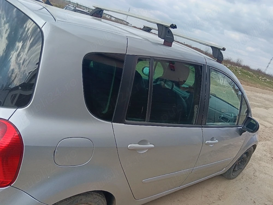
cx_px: 136
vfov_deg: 51.4
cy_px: 102
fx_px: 213
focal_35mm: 27
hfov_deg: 65.3
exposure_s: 1/244
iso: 100
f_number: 1.9
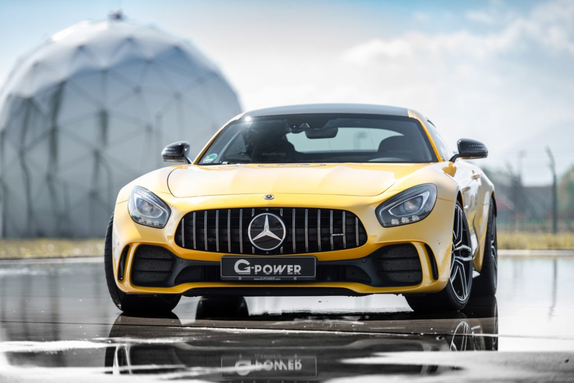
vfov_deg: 8.6
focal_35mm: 160
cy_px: 192
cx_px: 287
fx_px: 2551
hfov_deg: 12.8
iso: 31
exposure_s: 1/200
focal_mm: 160
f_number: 2.8
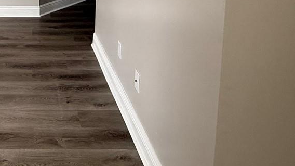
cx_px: 33
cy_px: -61
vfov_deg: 23.7
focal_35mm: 43
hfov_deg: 43.5
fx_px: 336
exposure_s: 1/120
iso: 250
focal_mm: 2.22
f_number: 2.2
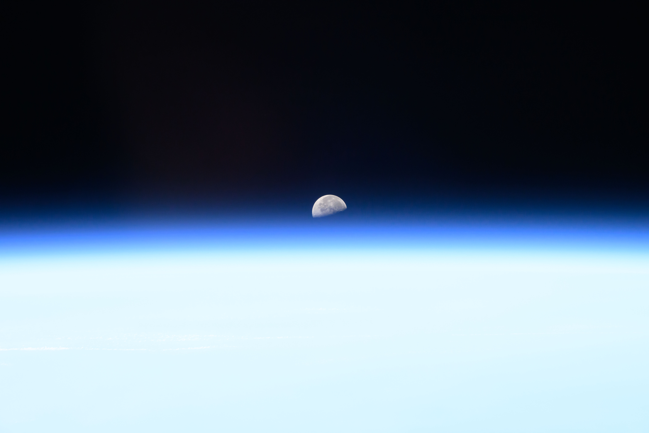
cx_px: 324
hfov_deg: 9.8
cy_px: 216
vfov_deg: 6.5
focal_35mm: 210
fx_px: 3786
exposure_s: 1/640
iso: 3200
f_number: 16
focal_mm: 210
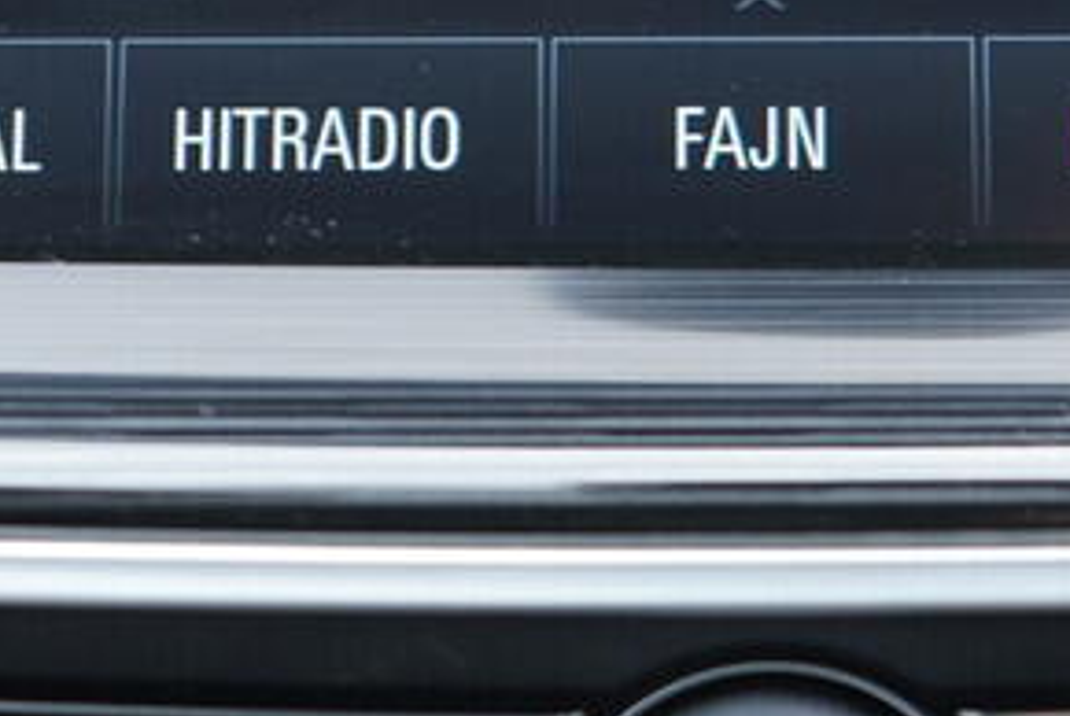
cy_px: -316
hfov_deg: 16.1
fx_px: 3778
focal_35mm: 127
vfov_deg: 10.5
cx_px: 701
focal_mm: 24
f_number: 2.8
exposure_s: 1/40
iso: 400
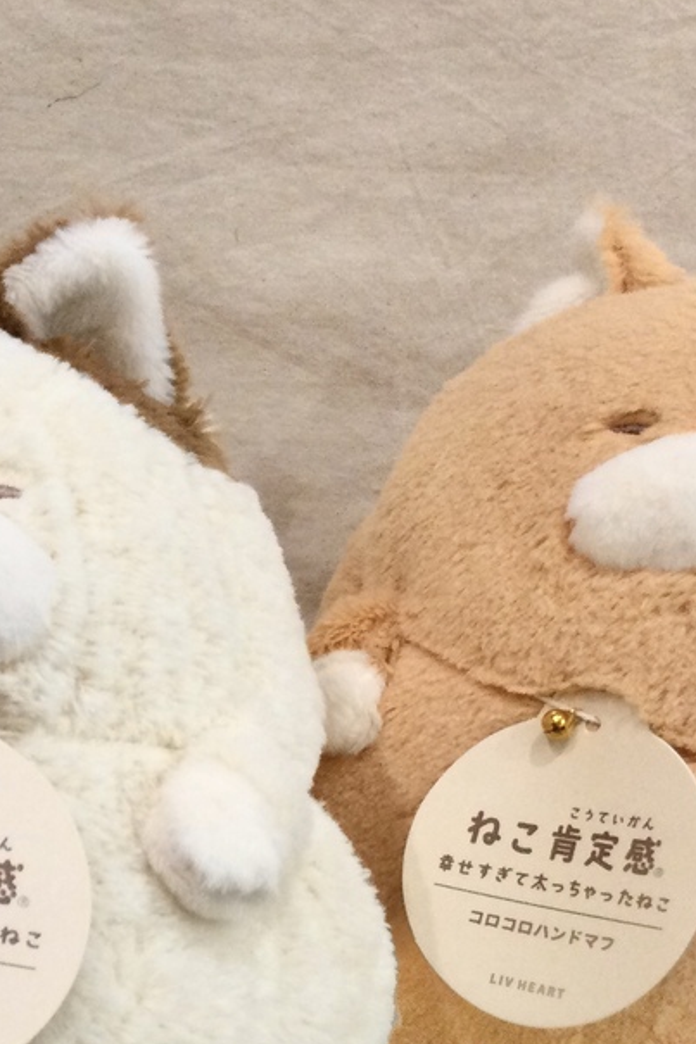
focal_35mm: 80
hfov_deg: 16.5
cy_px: 879
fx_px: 2321
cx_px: -98
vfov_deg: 24.8
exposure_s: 1/30
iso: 32
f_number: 2.4
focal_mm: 3.3
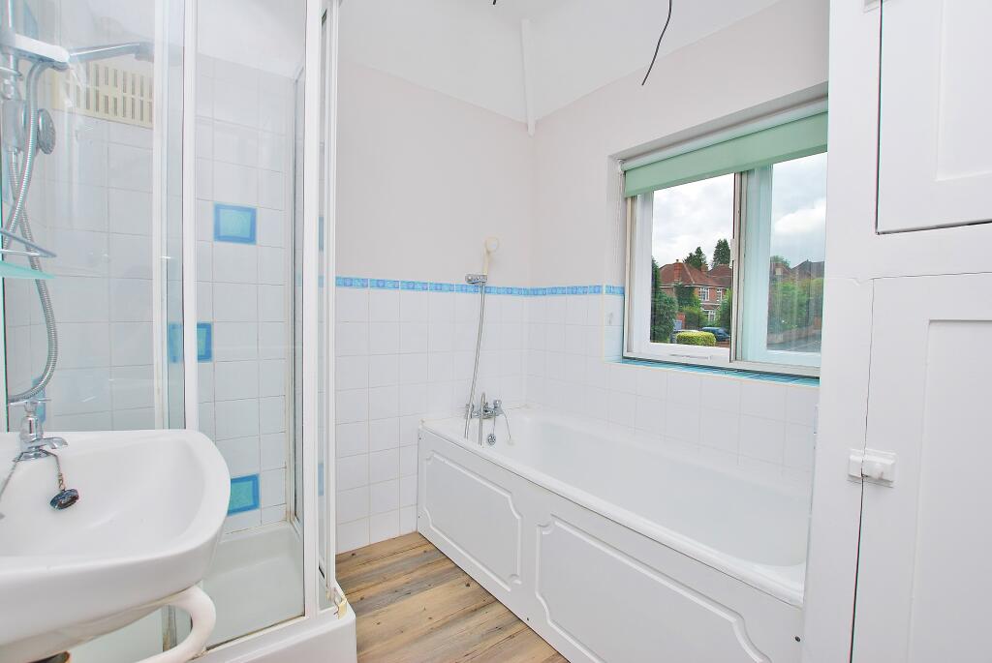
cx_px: 496
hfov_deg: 100.3
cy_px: 332
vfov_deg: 77.5
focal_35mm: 15
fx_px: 414
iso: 100
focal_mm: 10
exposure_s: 1/200
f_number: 7.1
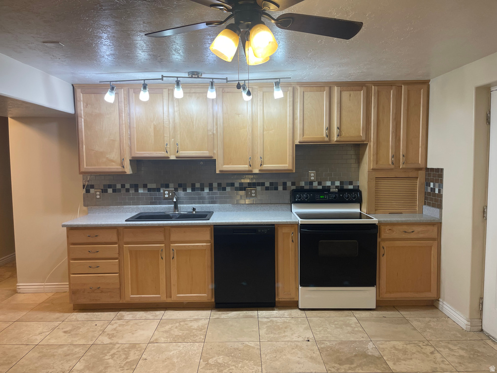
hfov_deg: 69.4
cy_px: 186
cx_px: 248
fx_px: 359
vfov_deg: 54.9
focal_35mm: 25
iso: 100
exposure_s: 1/120
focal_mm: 5.1
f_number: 1.6
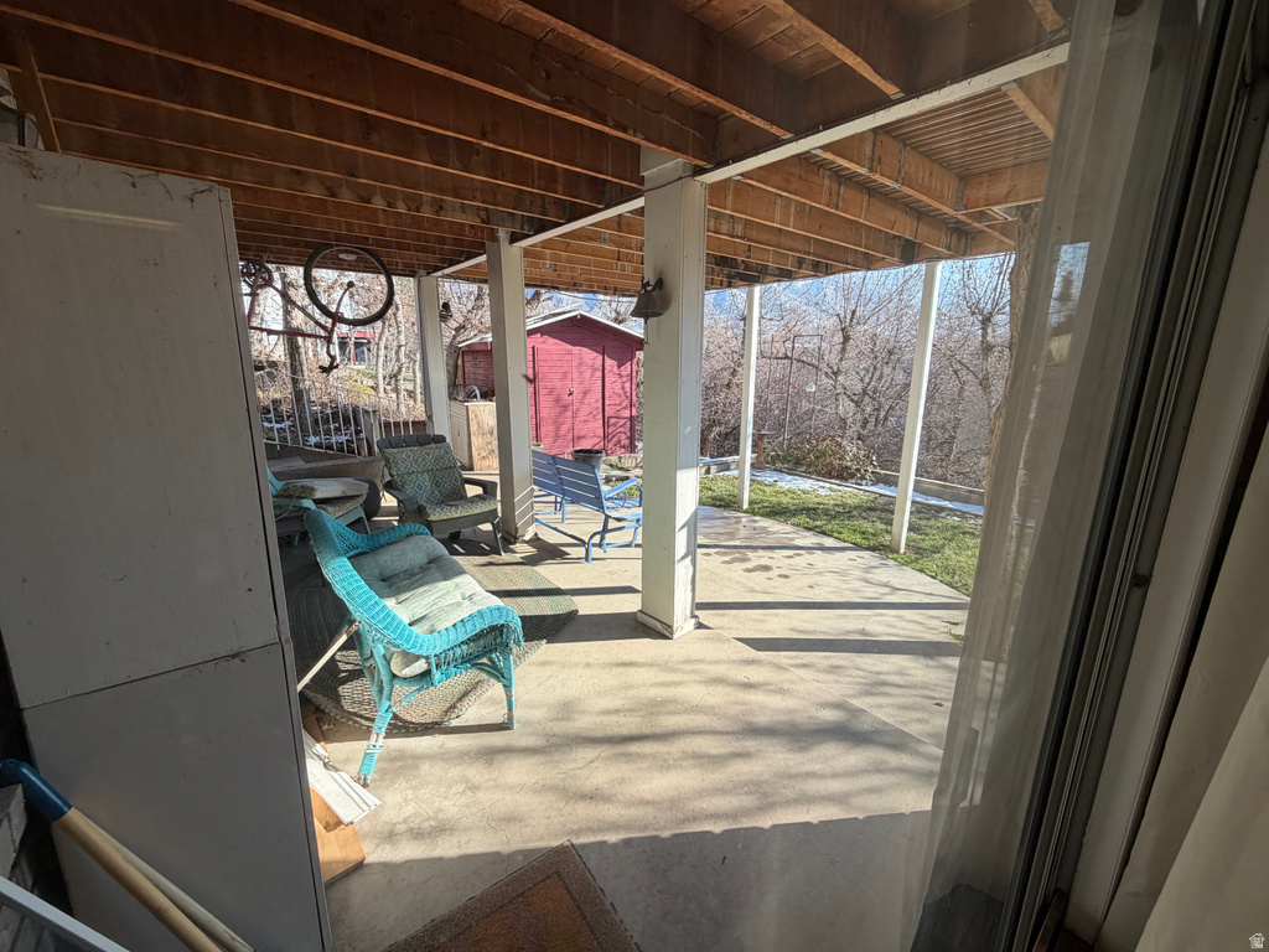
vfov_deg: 85.7
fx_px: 513
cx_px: 634
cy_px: 476
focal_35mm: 14
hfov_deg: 102.1
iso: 50
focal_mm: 2.22
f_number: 2.2
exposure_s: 1/502
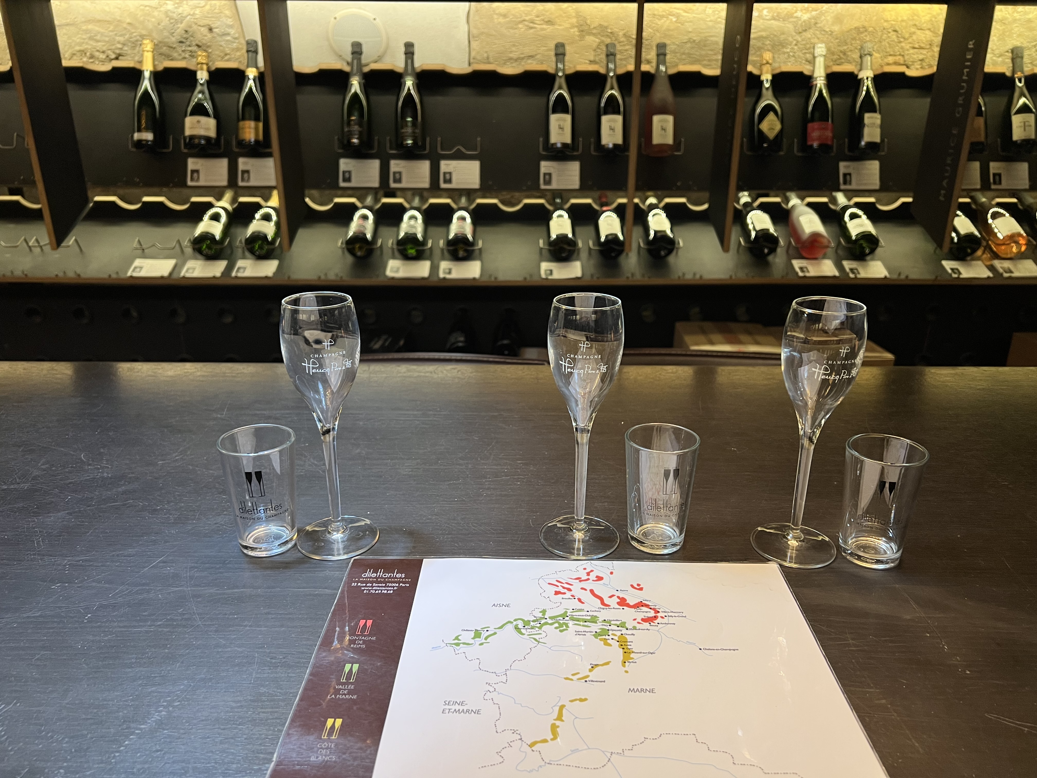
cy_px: 389
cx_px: 518
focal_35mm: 26
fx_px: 779
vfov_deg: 53.1
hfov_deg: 67.3
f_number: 1.5
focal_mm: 5.7
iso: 80
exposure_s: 1/50
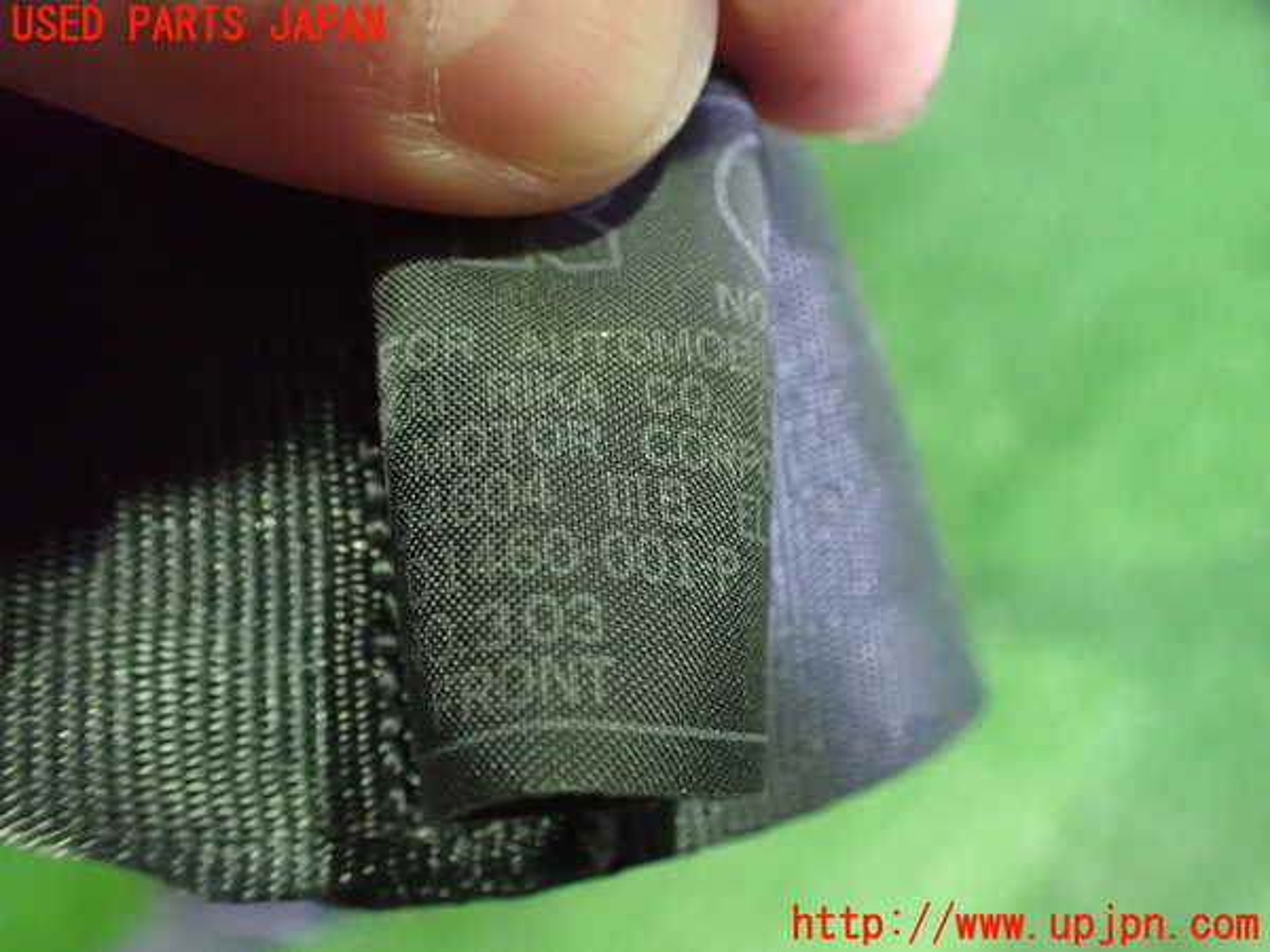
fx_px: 1101
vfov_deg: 46.8
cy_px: 476
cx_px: 635
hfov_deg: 60.0
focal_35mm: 30
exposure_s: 1/30
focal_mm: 5.4
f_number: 2.3
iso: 1600
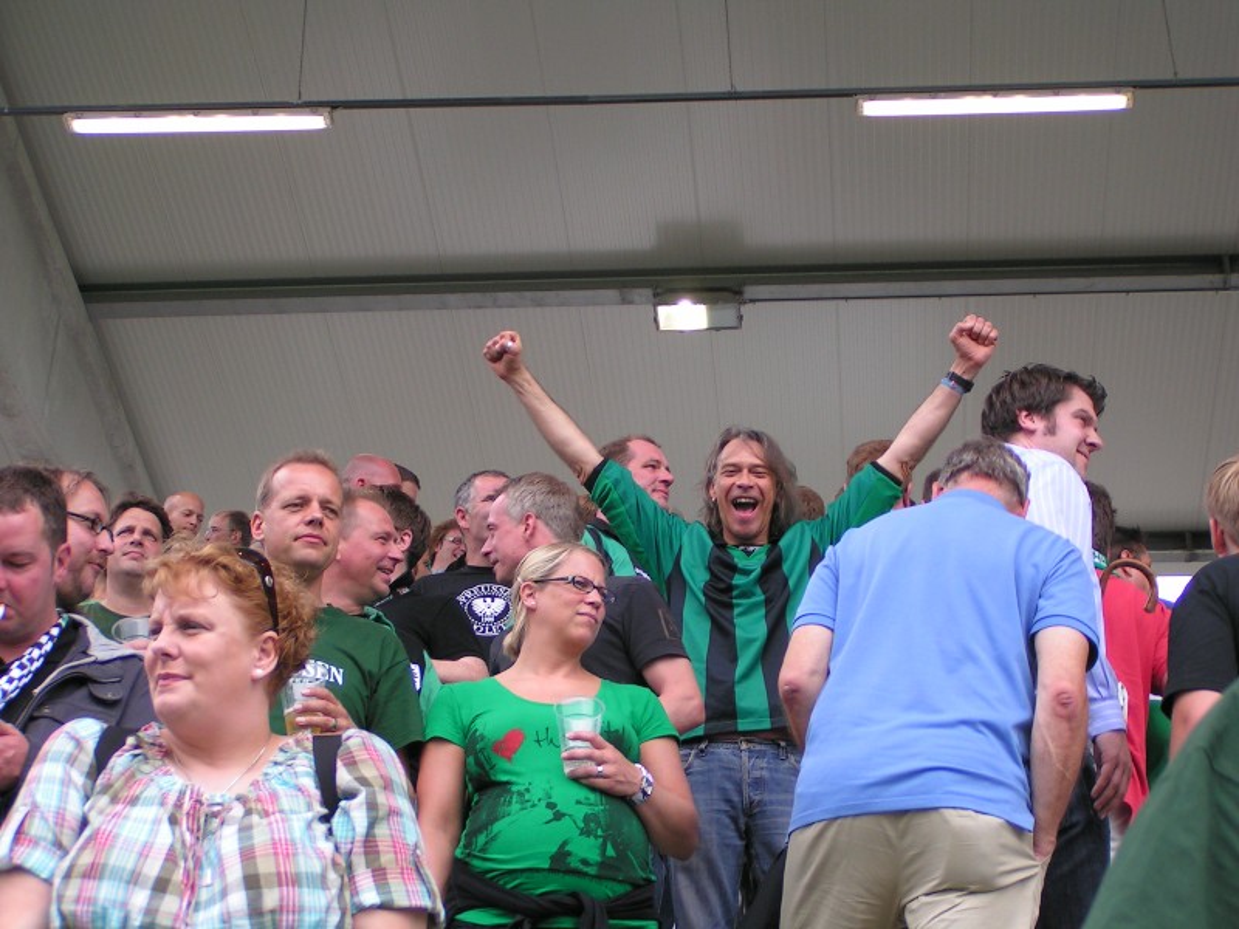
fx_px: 2828
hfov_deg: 24.7
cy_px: 464
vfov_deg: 18.7
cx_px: 620
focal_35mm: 79
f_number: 3.2
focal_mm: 12.1
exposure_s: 1/200
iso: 50
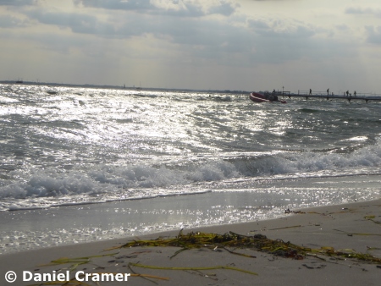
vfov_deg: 17.6
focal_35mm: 84
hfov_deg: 23.3
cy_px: 143
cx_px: 190
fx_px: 925
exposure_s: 1/1300
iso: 80
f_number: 4.8
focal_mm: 15
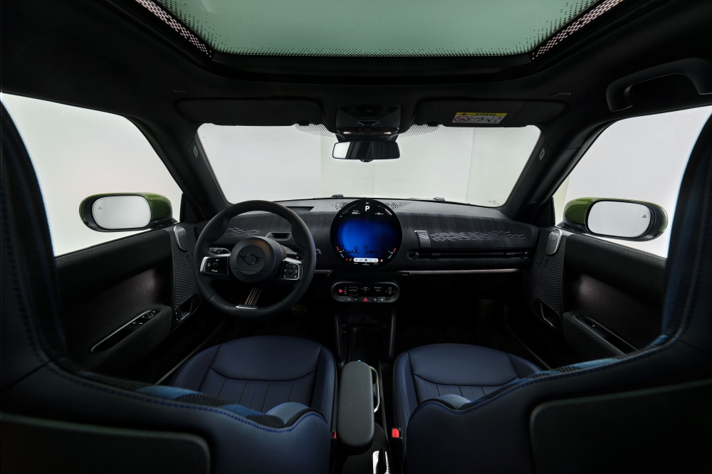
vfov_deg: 81.2
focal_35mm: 14
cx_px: 356
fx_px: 277
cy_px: 237
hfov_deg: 104.3
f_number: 9
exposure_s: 1/3
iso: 640
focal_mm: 14
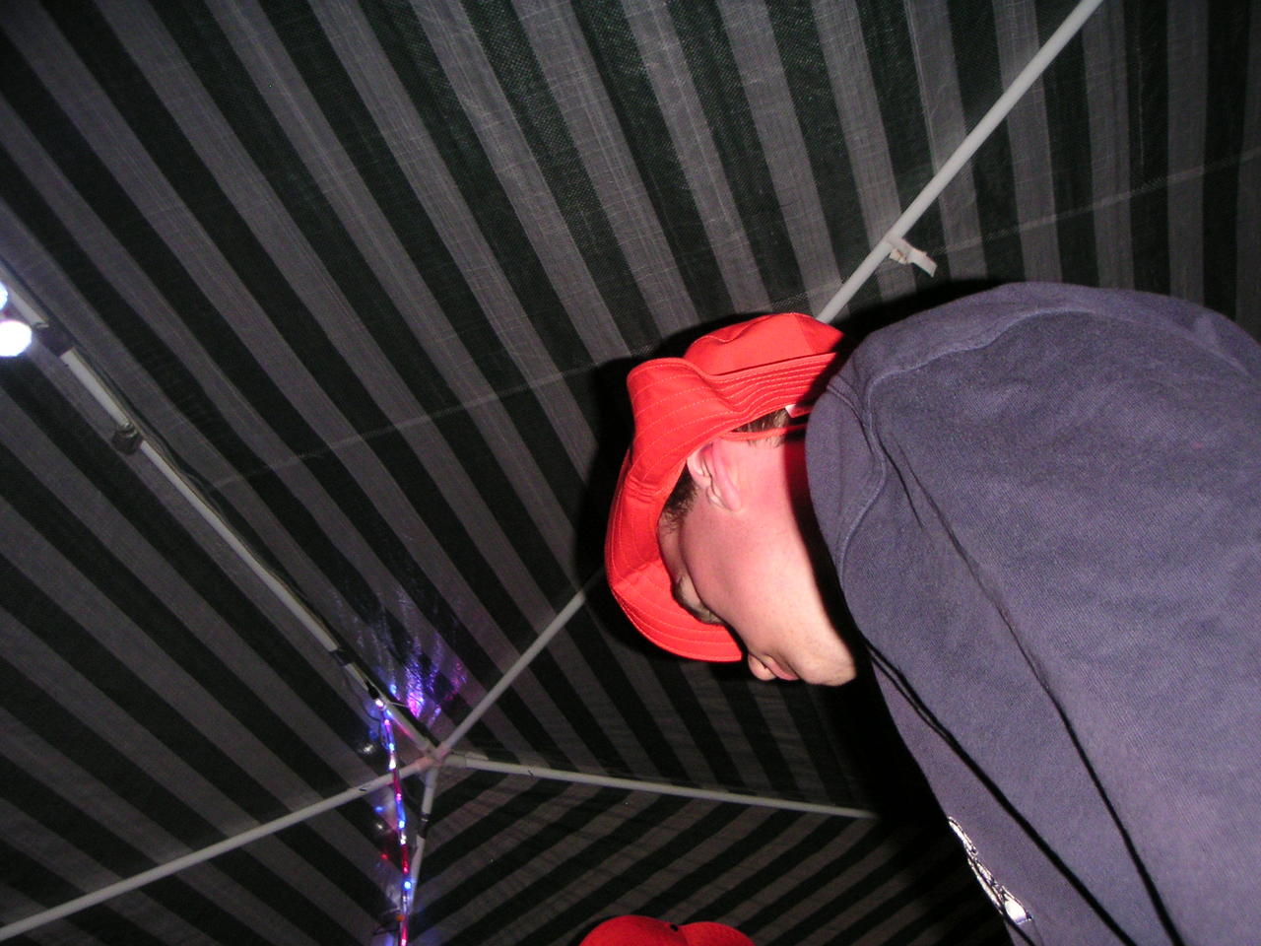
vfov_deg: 37.7
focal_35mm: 38
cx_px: 630
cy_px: 473
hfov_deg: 49.0
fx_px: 1384
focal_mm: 6
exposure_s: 1/45
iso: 160
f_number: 2.8
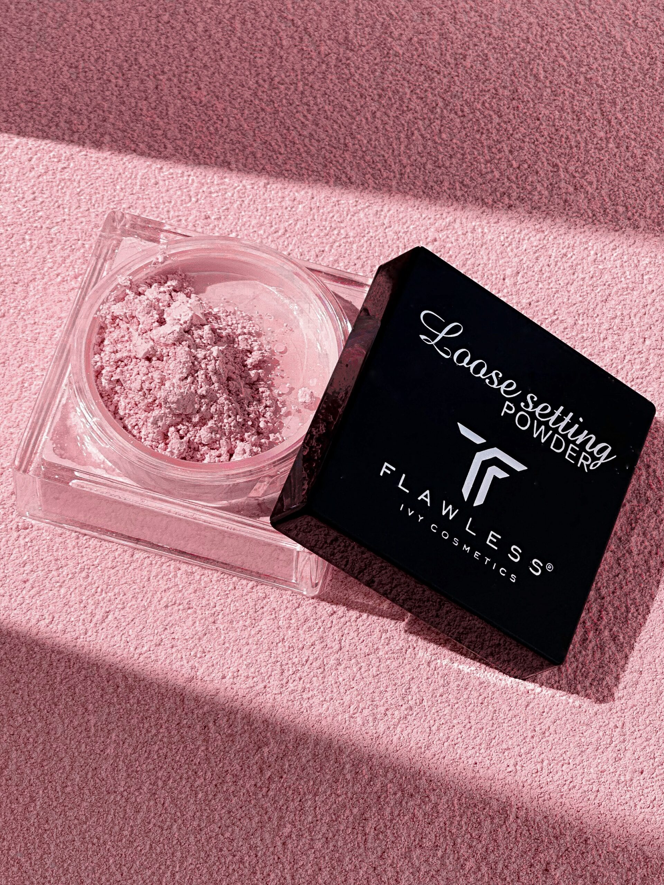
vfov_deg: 25.3
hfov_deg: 19.1
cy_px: 442
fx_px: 1969
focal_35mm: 77
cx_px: 332
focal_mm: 9
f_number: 2.8
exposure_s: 1/100
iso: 64
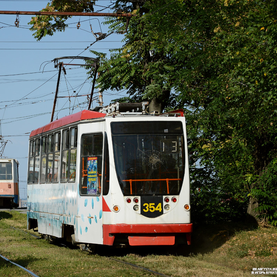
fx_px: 1394
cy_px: 139
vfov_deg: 11.3
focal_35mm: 154
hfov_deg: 11.3
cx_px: 78
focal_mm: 80
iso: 100
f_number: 5.6
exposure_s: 1/800
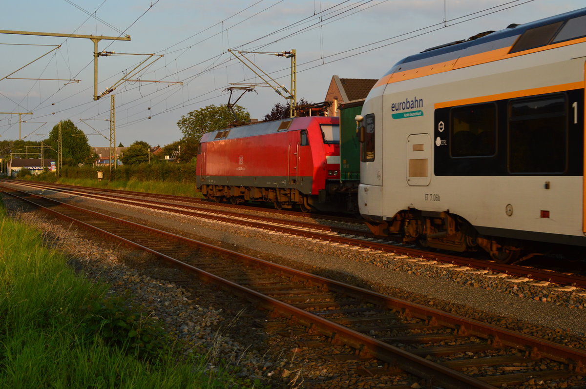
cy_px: 194
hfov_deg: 37.9
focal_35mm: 52
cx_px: 293
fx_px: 854
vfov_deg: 25.7
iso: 400
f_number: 7.1
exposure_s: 1/640
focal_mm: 35
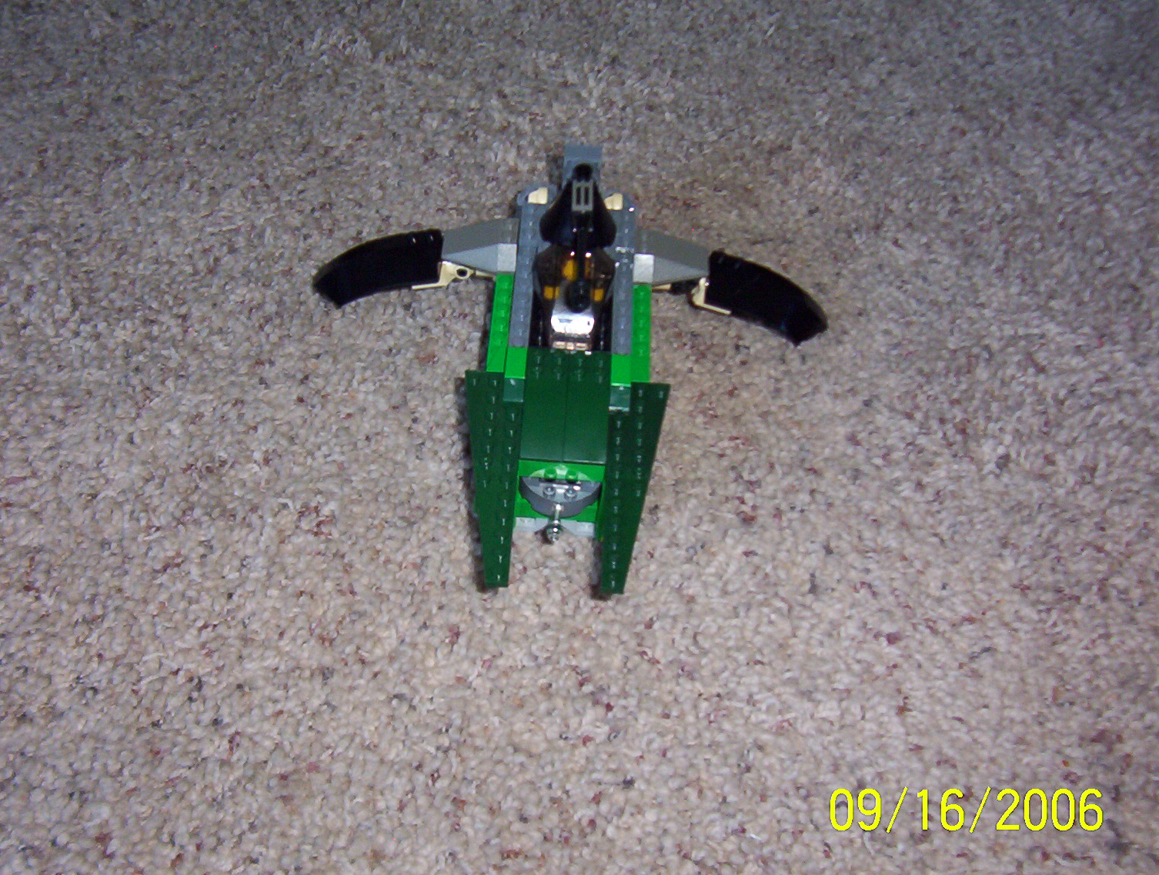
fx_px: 1309
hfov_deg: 47.7
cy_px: 453
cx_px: 538
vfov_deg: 37.0
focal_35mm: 39
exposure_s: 1/30
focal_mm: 5.54
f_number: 2.76
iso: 140
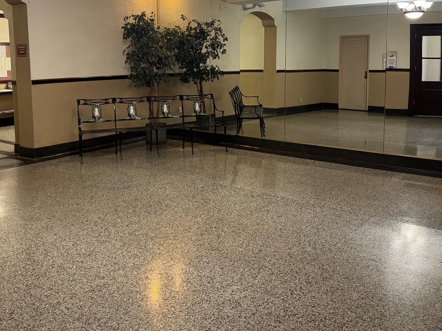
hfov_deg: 50.1
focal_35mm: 37
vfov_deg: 38.1
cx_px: 199
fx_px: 472
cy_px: 100
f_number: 1.78
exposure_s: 1/60
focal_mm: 6.76
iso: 500
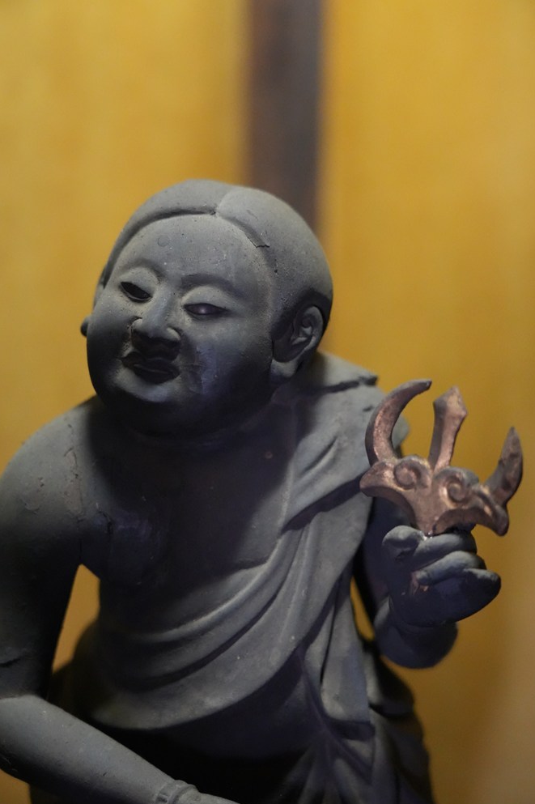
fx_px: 1473
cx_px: 275
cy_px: 414
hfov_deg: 20.6
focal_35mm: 66
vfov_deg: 30.5
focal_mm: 64
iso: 12800
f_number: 4
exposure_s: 1/30
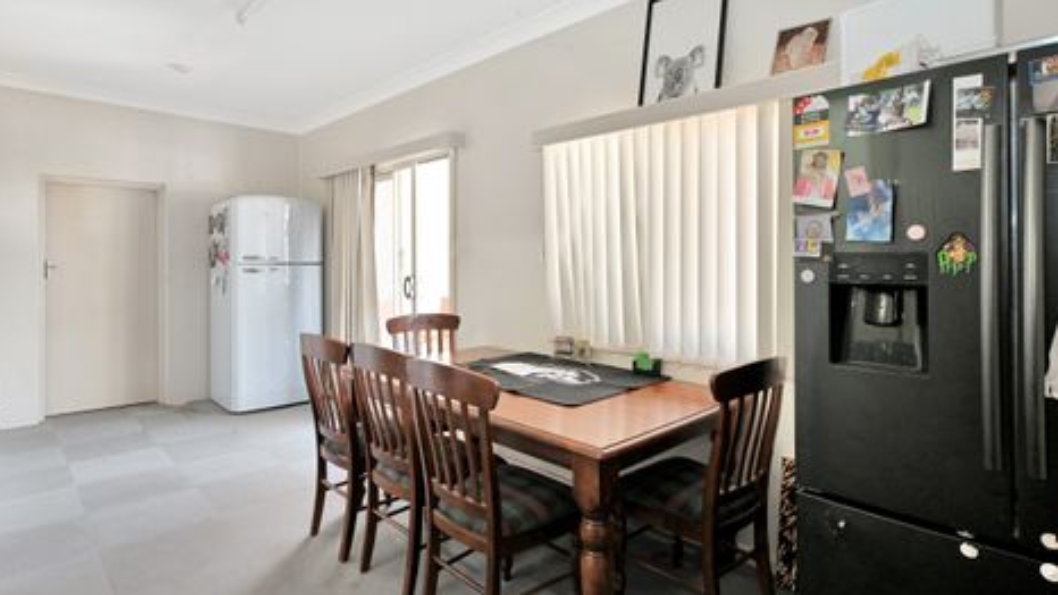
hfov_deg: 89.6
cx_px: 527
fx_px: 533
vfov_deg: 58.3
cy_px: 317
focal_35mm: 19
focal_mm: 12
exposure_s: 1/60
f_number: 4
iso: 640
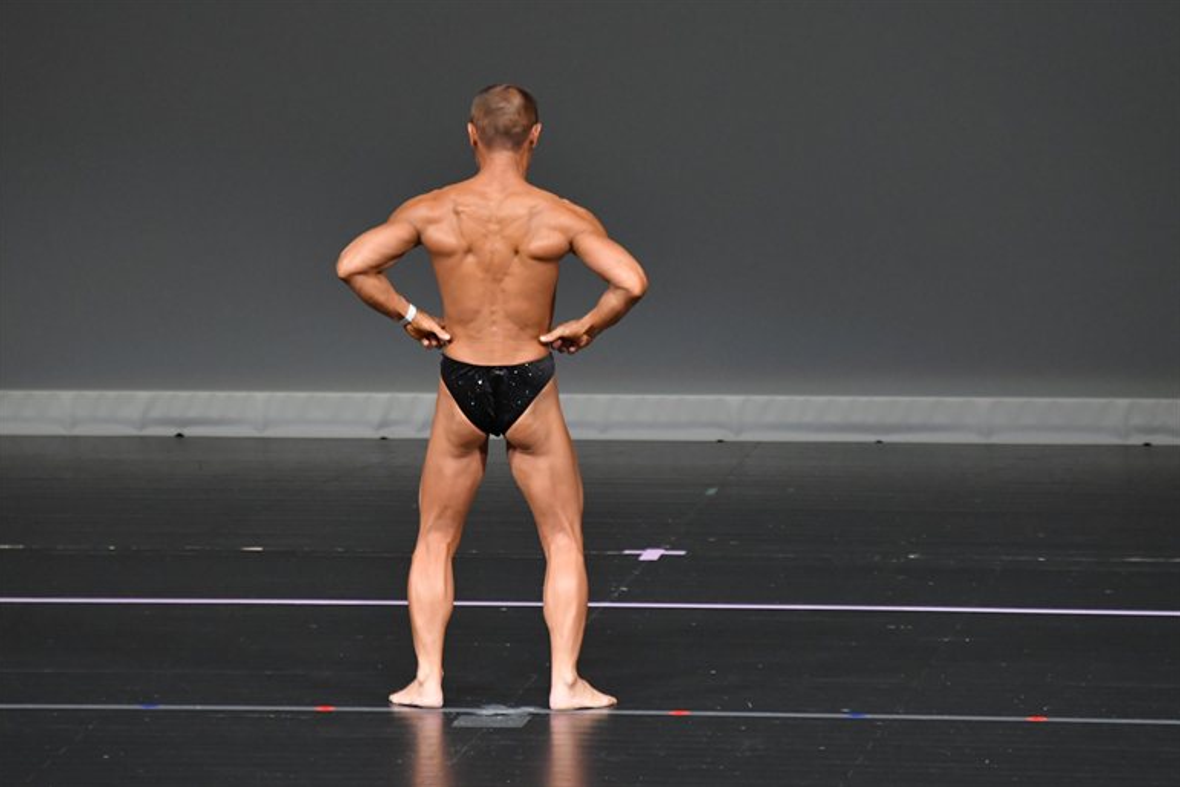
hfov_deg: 5.5
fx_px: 12356
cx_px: 588
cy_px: 394
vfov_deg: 3.6
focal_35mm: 377
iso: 4000
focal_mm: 250
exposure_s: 1/400
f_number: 5.6
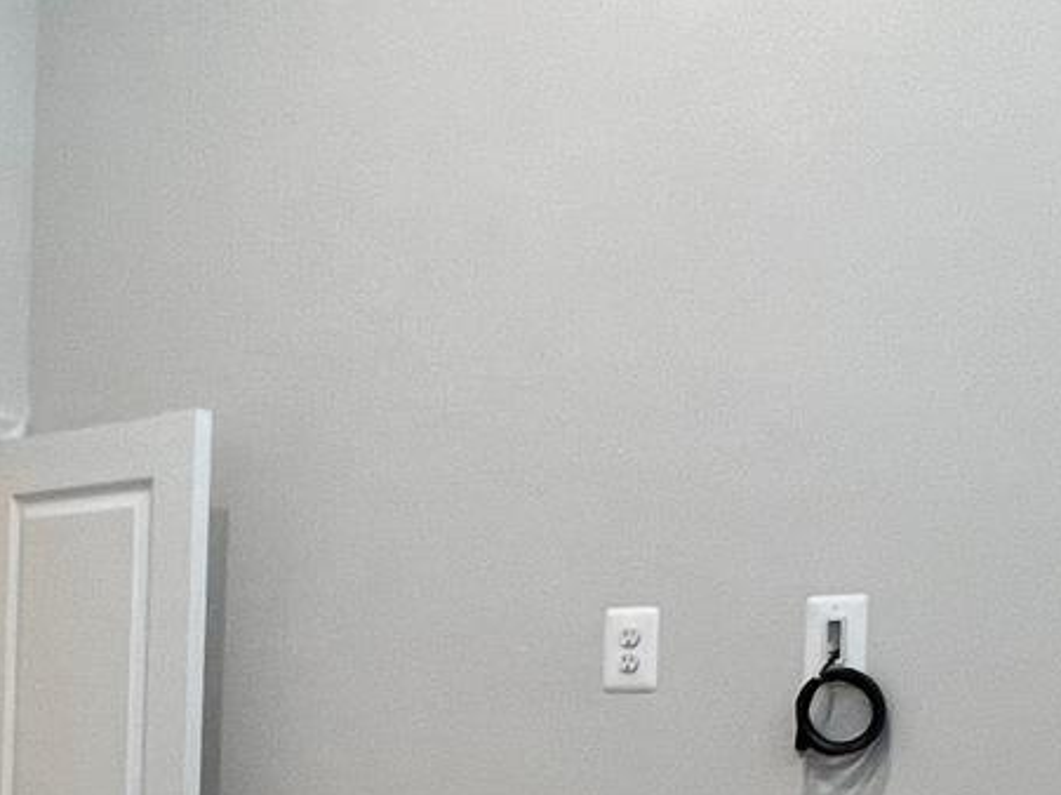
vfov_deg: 23.8
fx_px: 1808
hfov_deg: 31.5
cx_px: 148
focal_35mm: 59
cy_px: 786
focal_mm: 1.57
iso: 160
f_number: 1.8
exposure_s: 1/60
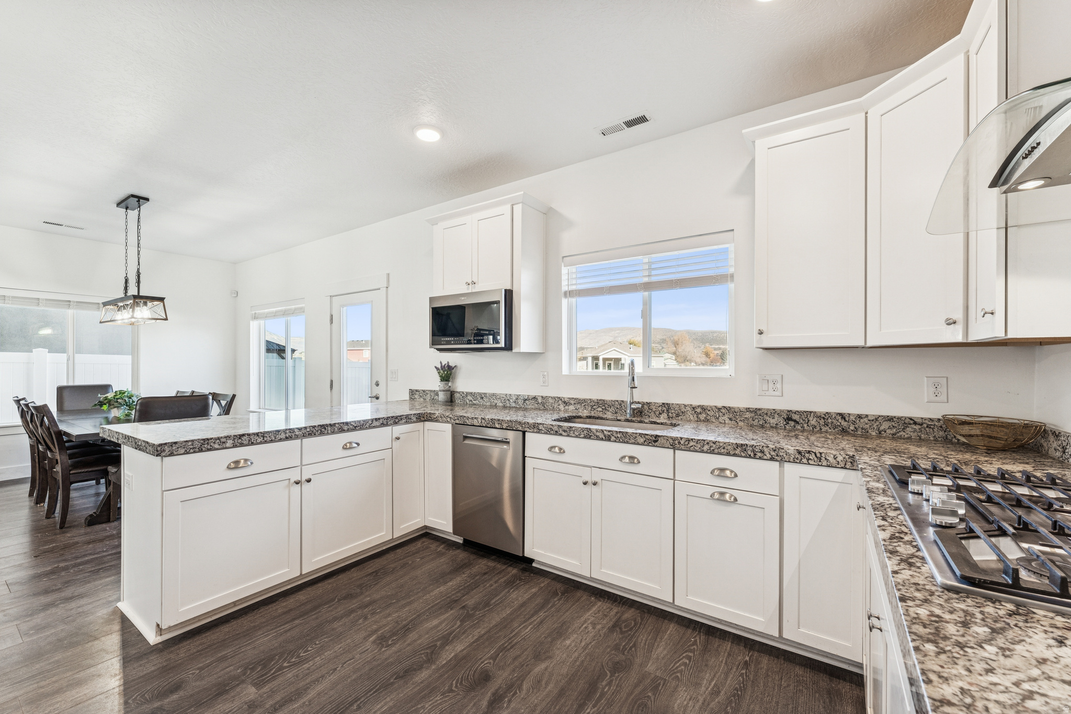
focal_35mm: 14
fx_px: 416
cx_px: 536
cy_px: 357
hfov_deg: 104.3
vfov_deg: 81.2
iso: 800
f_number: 9
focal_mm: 14
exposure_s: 1/50
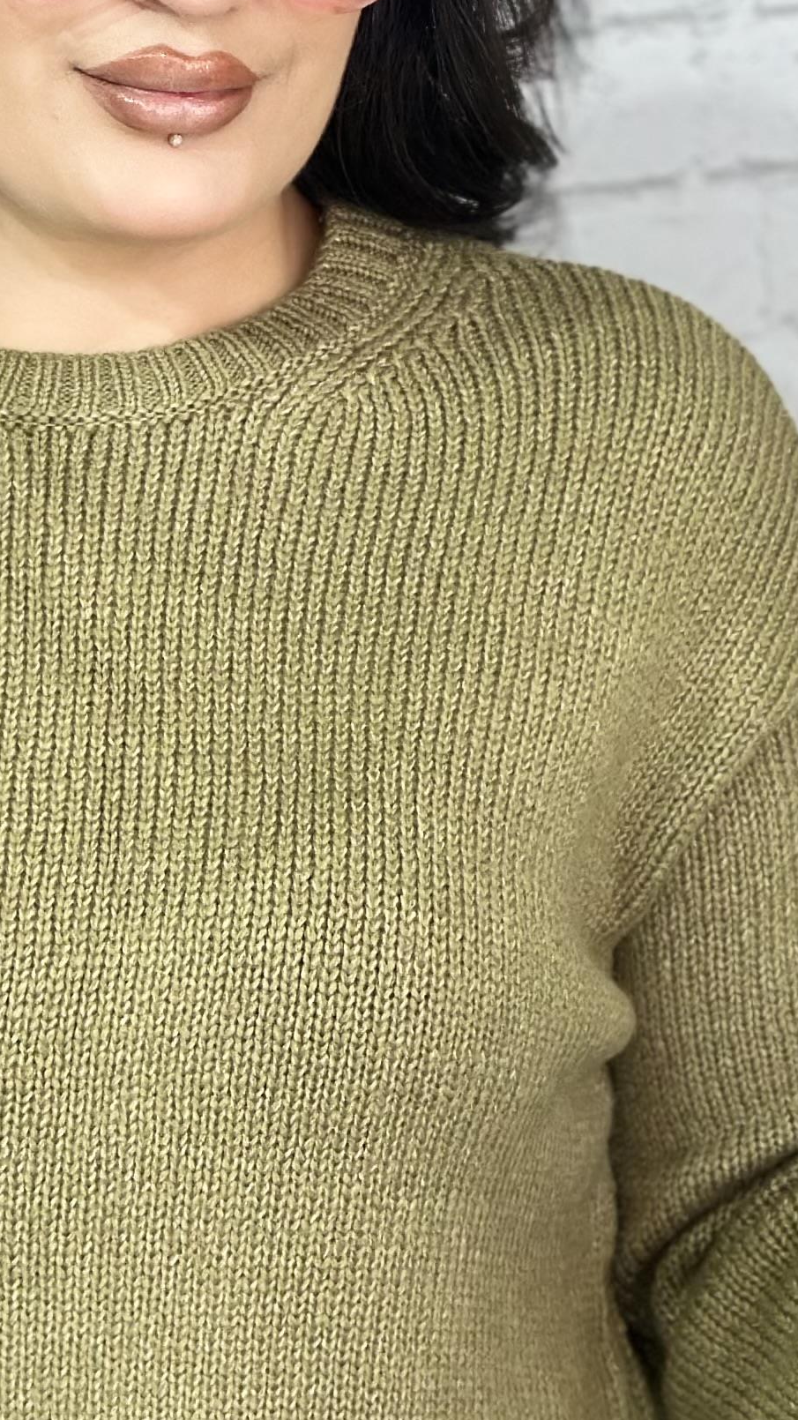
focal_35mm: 131
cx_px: 231
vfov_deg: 16.4
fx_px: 4930
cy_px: 804
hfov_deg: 9.2
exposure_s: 1/100
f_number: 1.78
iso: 64
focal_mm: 6.86
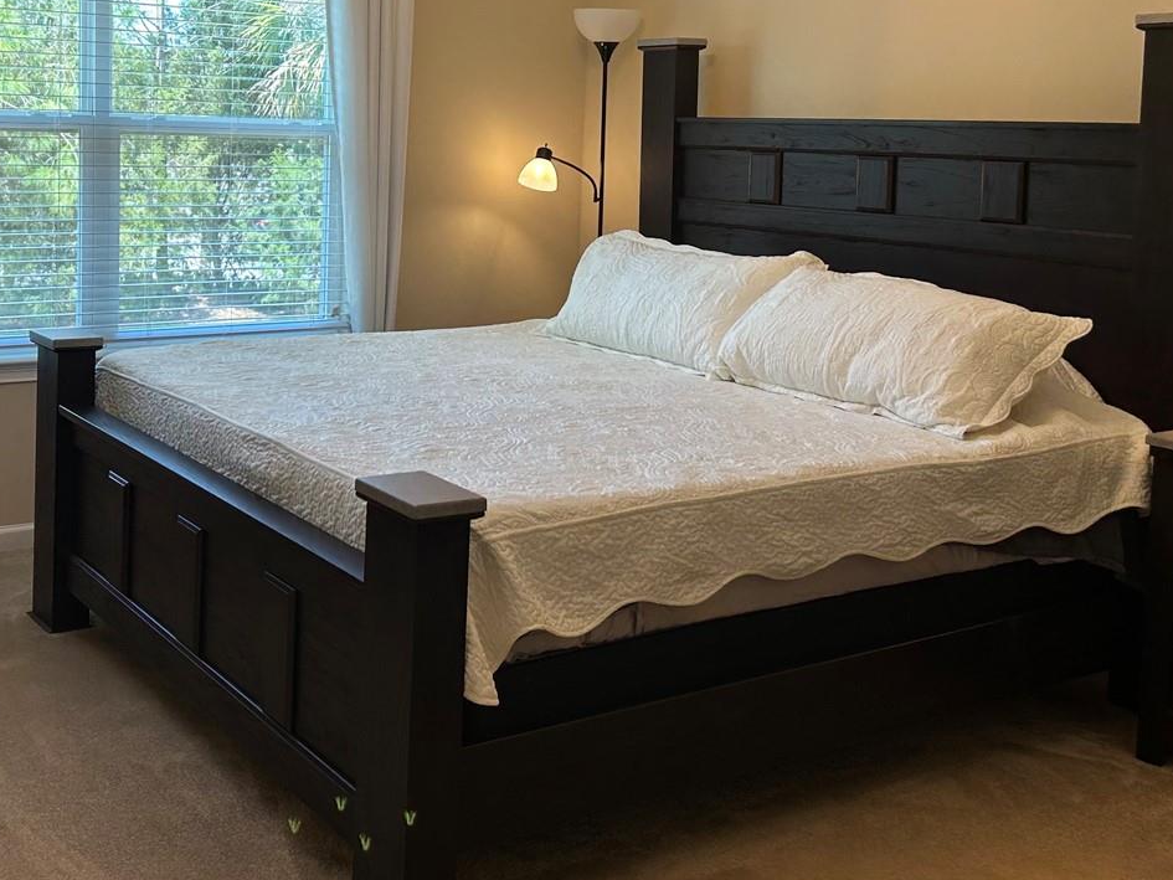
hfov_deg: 42.6
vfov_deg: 32.2
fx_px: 1491
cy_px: 215
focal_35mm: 44
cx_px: 437
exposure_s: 1/120
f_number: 1.5
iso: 50
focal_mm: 5.7
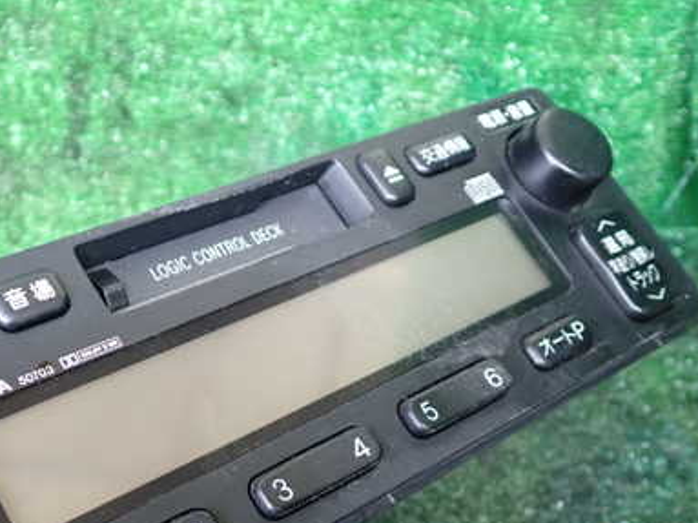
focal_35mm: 47
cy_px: 392
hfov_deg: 39.5
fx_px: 947
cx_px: 182
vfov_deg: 30.4
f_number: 2.3
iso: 250
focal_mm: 5.4
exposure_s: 1/30
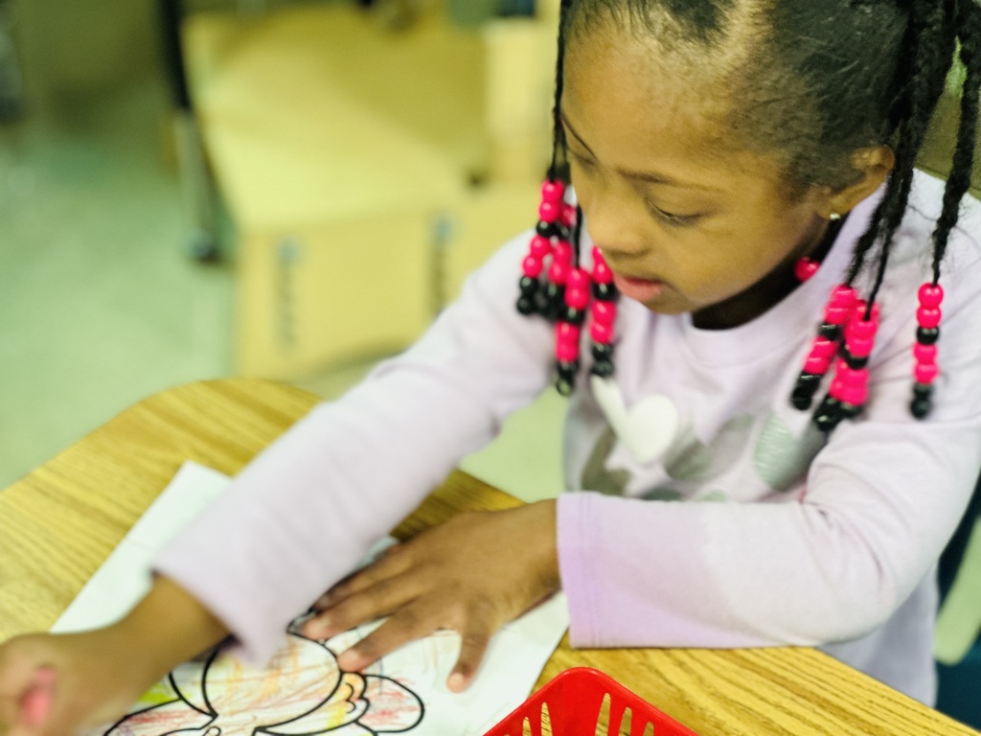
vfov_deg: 19.1
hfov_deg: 25.3
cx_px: 490
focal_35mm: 77
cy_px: 368
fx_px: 2182
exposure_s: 1/17
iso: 400
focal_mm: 9
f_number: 2.8
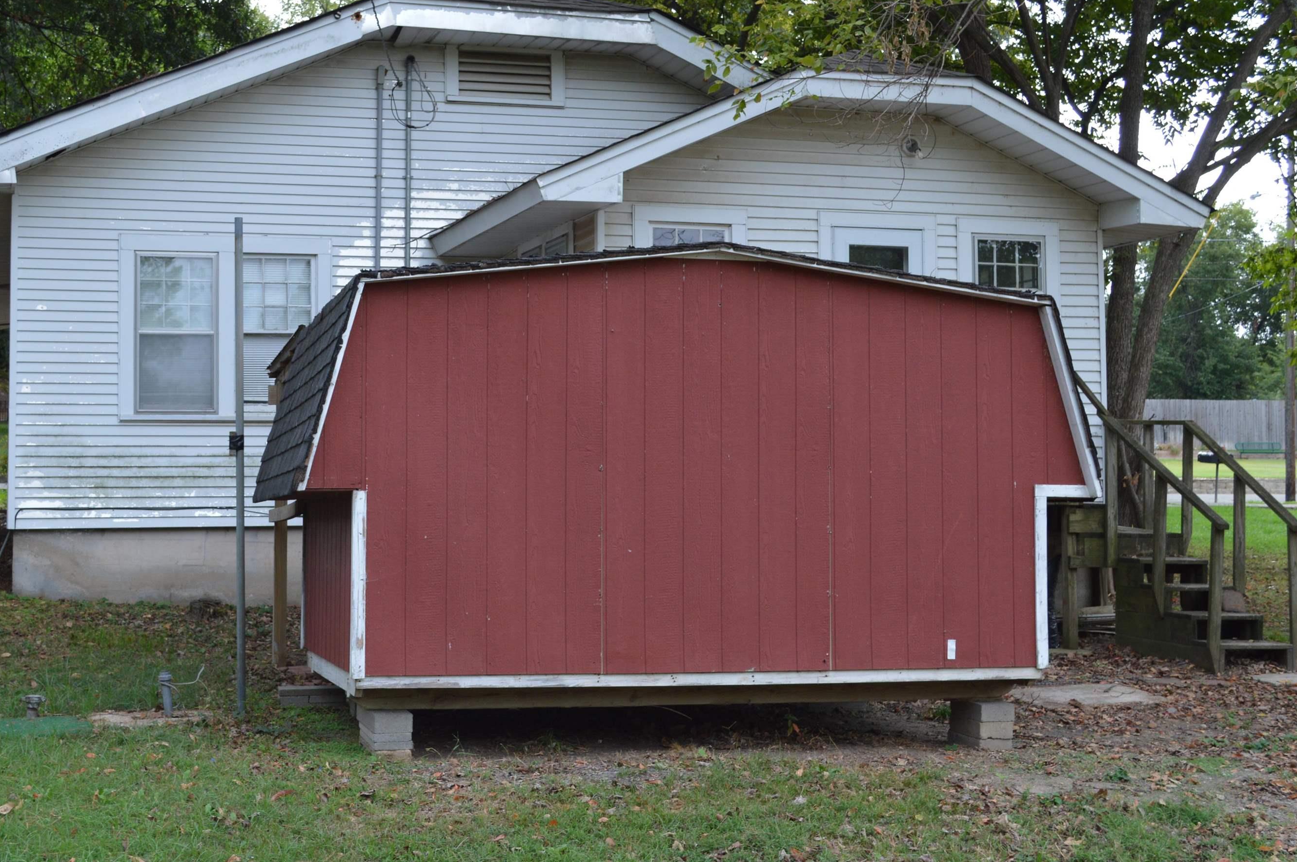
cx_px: 569
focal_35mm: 52
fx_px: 1872
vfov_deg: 25.9
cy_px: 416
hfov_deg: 38.2
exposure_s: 1/125
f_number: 5.6
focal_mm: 30
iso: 360
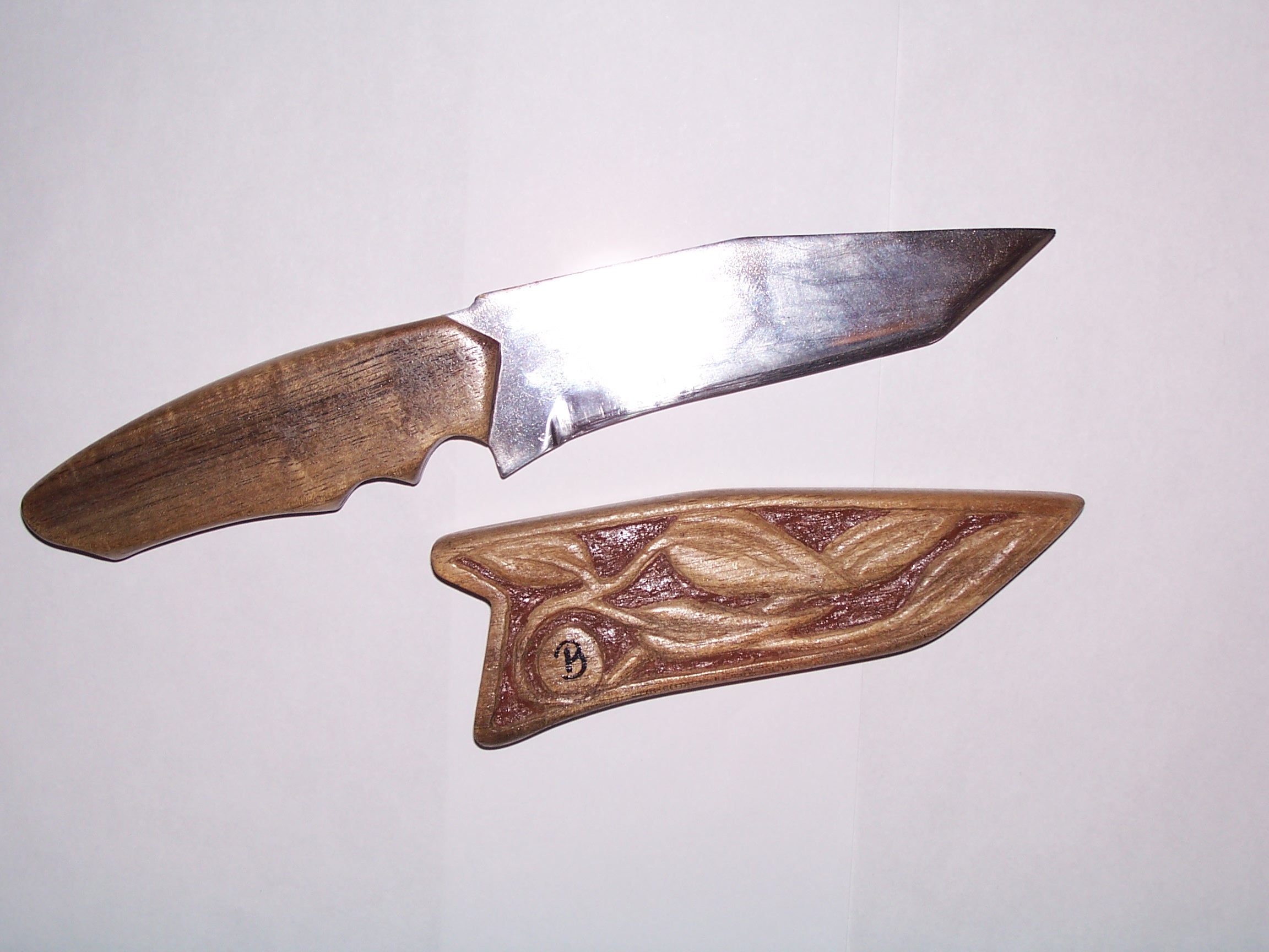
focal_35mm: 60
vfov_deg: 24.4
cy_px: 476
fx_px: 2200
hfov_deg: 32.2
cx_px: 634
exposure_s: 1/90
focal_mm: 10.3
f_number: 2.8
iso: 80
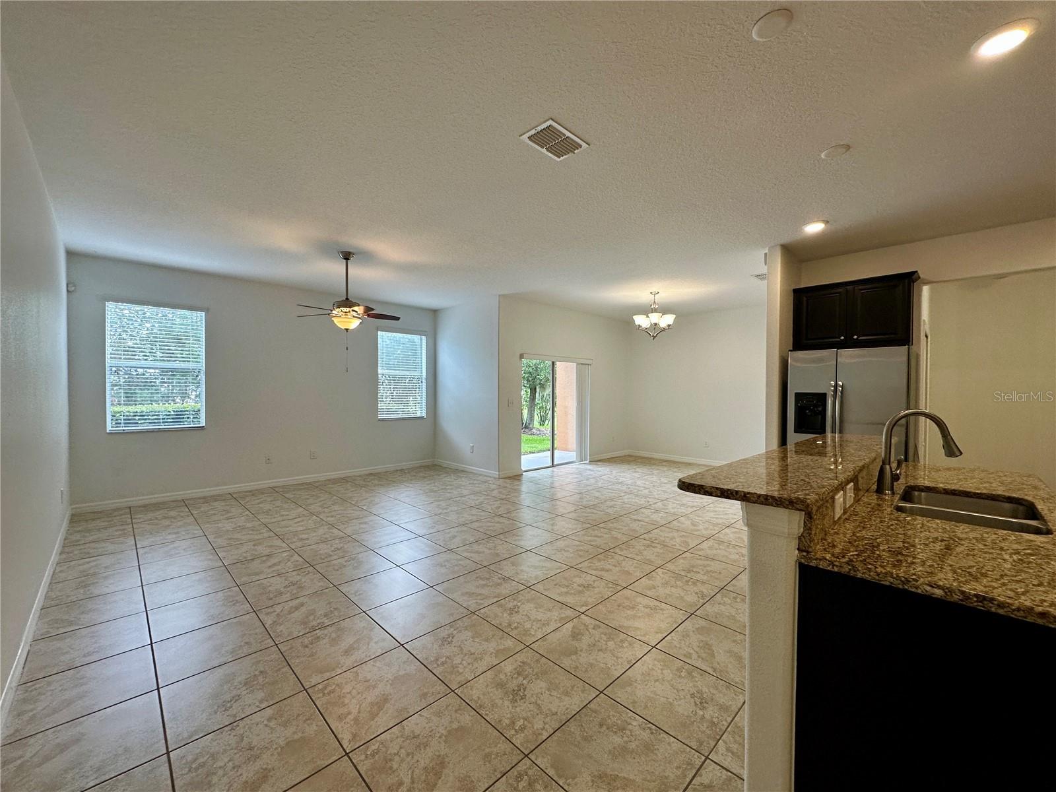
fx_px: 427
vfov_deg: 85.7
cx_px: 528
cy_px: 396
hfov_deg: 102.1
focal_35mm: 14
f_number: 2.2
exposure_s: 1/120
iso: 125
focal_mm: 2.22
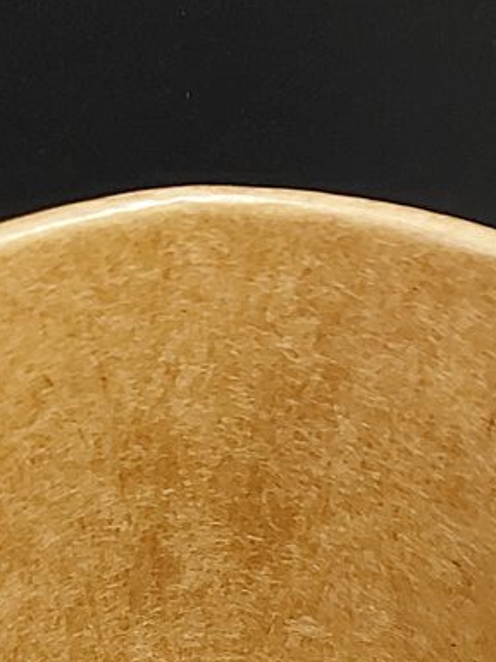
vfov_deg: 18.6
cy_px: 791
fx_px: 1910
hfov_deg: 14.8
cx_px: 324
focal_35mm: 100
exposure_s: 1/25
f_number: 1.8
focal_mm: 5.23
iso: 250
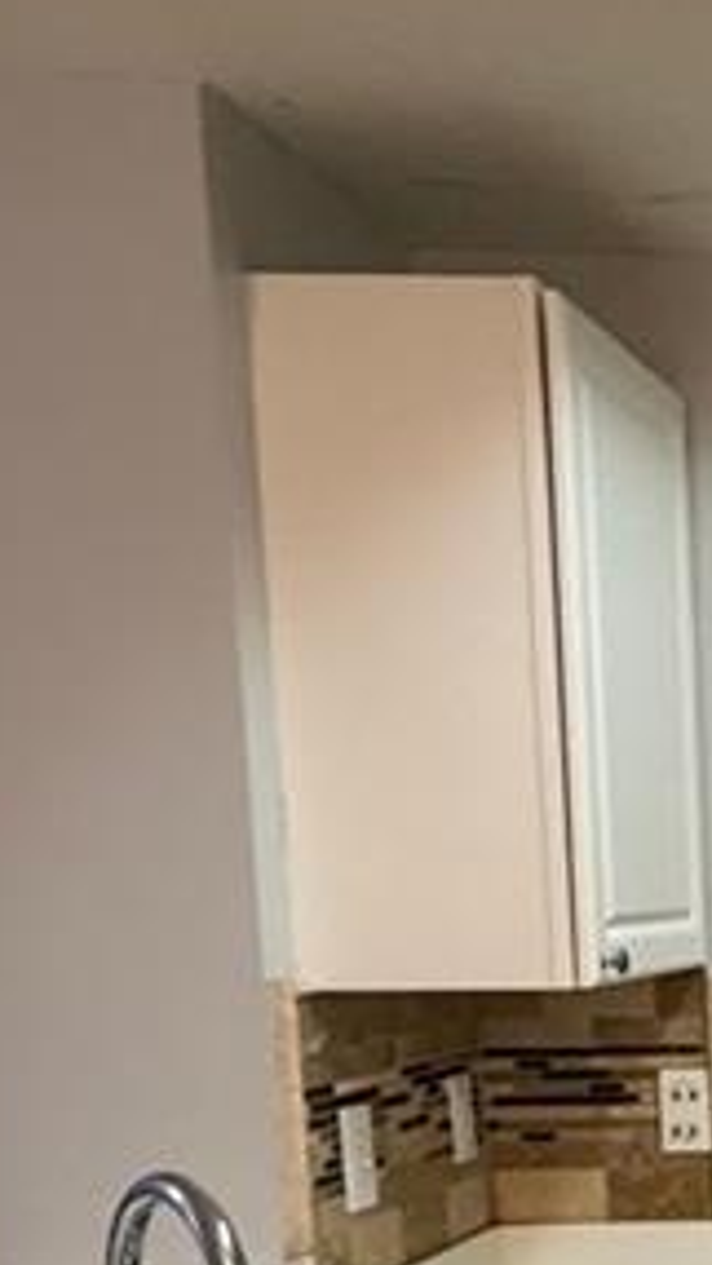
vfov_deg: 31.1
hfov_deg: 15.5
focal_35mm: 64
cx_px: 1371
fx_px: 2147
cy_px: 1181
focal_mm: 2.22
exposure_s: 1/60
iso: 320
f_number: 2.2
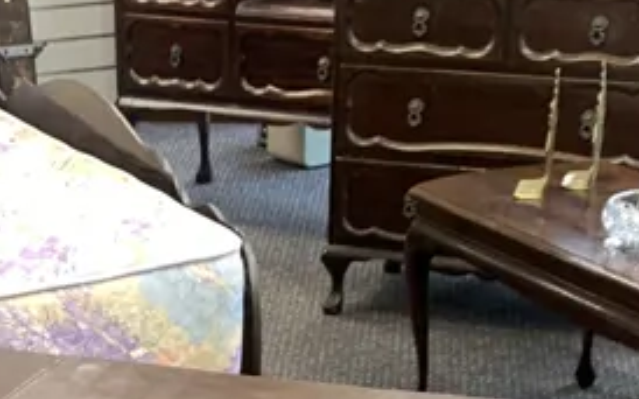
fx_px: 1793
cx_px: 149
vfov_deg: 11.1
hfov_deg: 20.0
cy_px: 880
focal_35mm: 103
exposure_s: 1/50
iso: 125
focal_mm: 4.25
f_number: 1.8
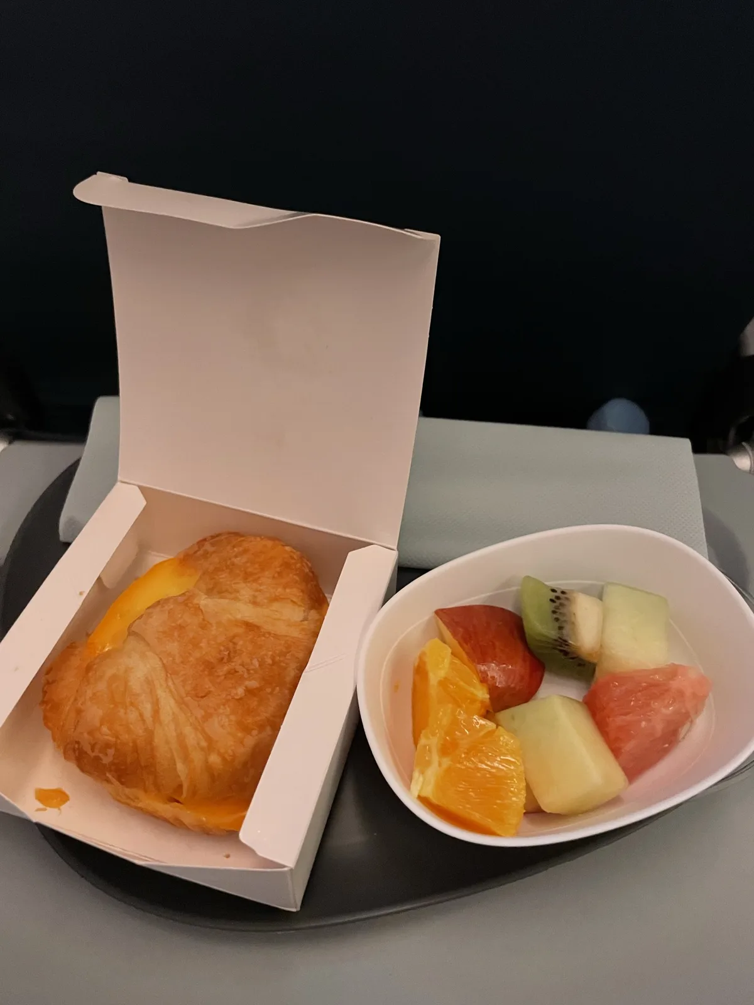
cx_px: 377
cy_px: 502
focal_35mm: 26
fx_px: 755
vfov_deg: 67.3
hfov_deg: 53.1
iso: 800
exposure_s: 1/28
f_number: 1.6
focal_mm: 4.2
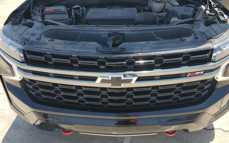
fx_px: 200
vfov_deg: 39.1
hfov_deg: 59.6
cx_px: 118
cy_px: 51
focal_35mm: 32
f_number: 1.5
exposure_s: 1/1429
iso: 50
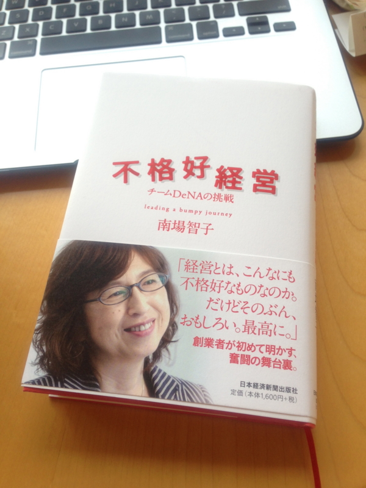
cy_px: 244
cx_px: 183
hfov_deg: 42.9
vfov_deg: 55.4
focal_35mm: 33
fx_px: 465
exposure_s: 1/60
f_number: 2.4
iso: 50
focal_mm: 4.13
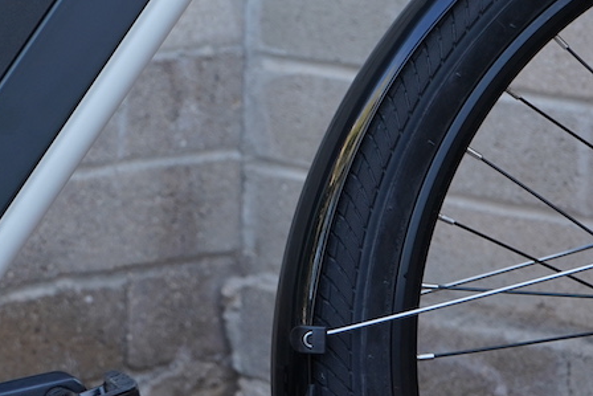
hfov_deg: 11.4
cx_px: 69
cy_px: -60
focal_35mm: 180
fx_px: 2966
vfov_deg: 7.6
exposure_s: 1/160
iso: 500
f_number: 5.6
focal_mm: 63
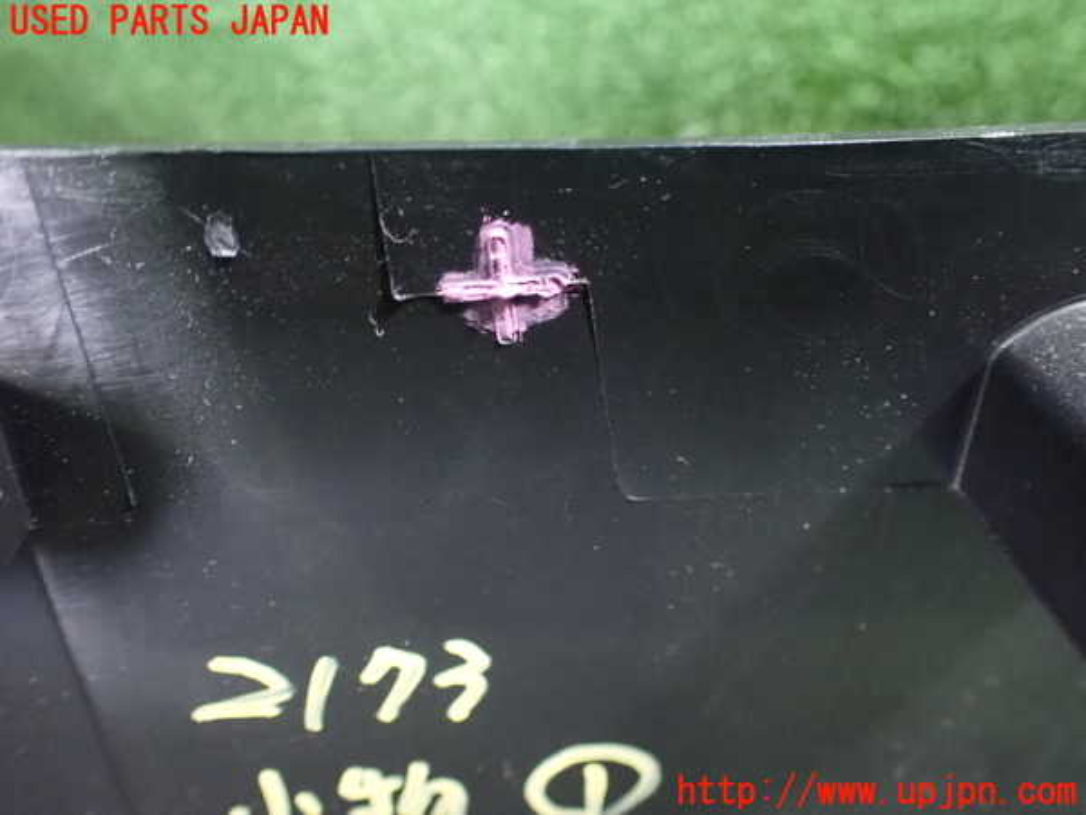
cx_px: 543
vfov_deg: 46.8
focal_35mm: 30
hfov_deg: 60.0
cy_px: 408
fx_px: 941
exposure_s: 1/30
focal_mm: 5.4
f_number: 2.3
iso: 1600
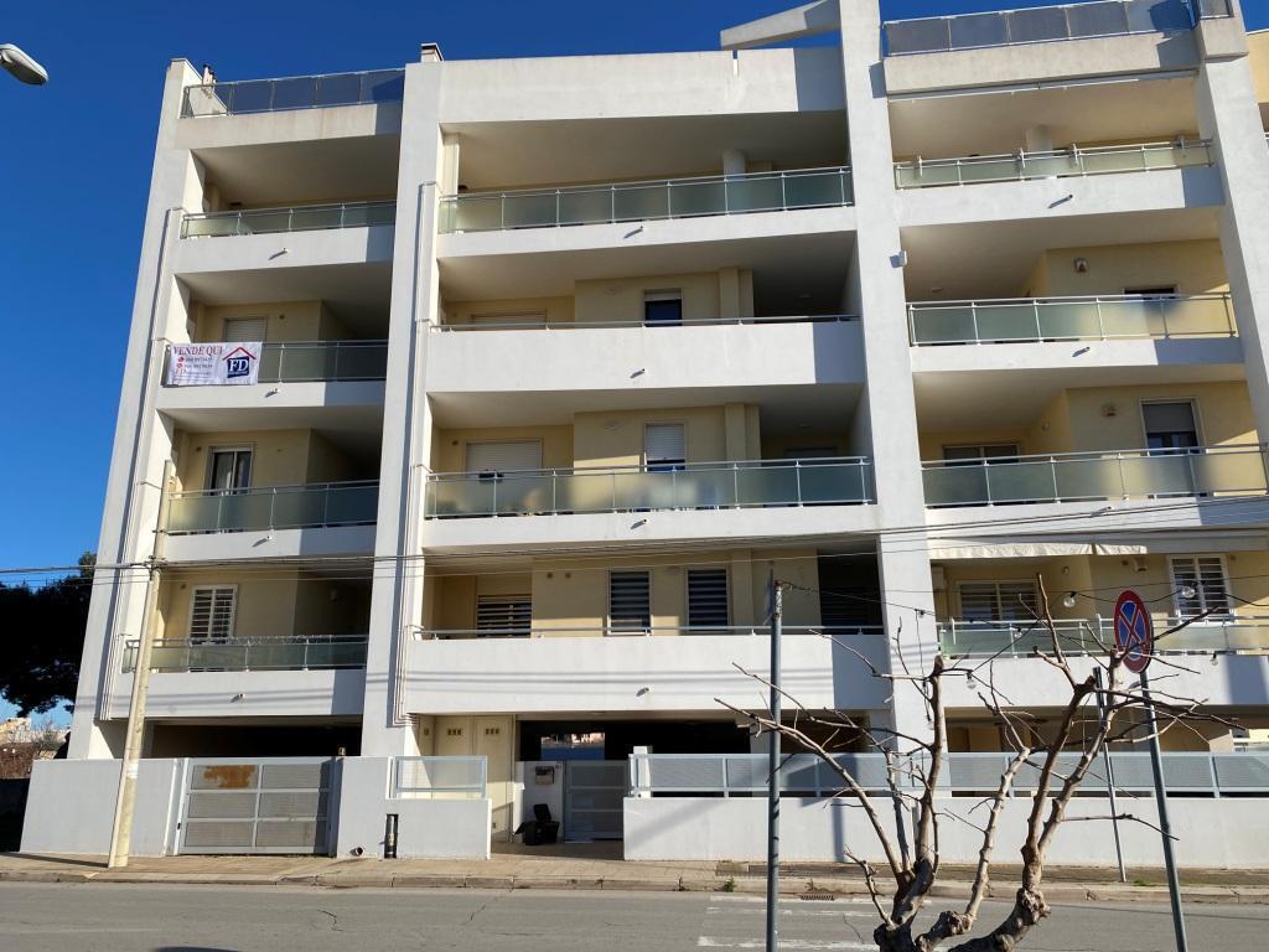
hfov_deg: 67.3
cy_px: 476
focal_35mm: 26
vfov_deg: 53.1
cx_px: 634
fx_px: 953
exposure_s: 1/3610
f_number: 1.8
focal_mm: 4.25
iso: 32
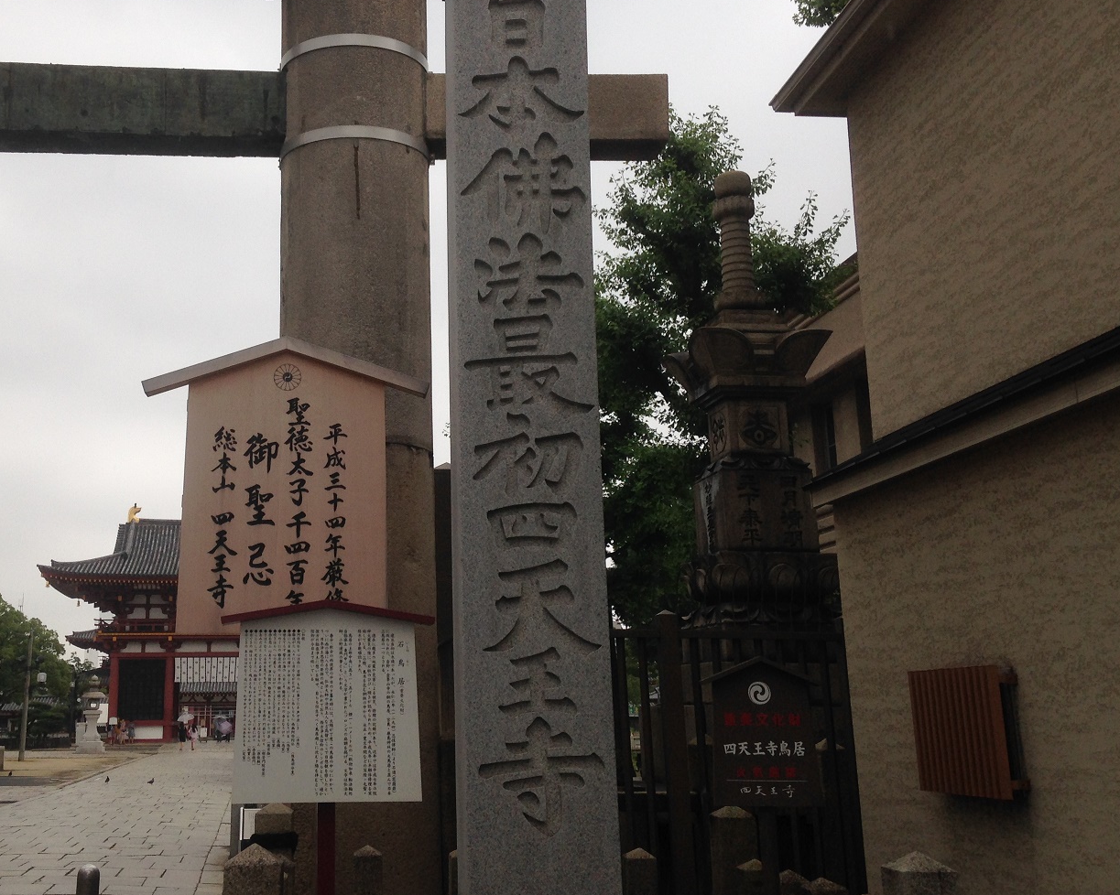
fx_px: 1425
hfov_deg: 42.4
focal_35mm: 43
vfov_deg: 34.9
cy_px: 400
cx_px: 394
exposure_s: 1/616
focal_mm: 4.12
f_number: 2.4
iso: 50
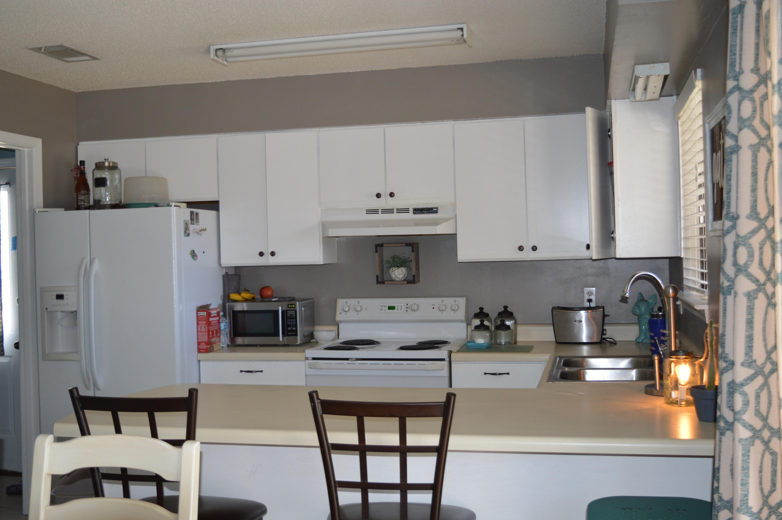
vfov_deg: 32.9
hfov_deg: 48.0
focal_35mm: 40
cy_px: 260
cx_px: 391
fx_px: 879
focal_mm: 27
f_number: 4
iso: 400
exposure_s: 1/60
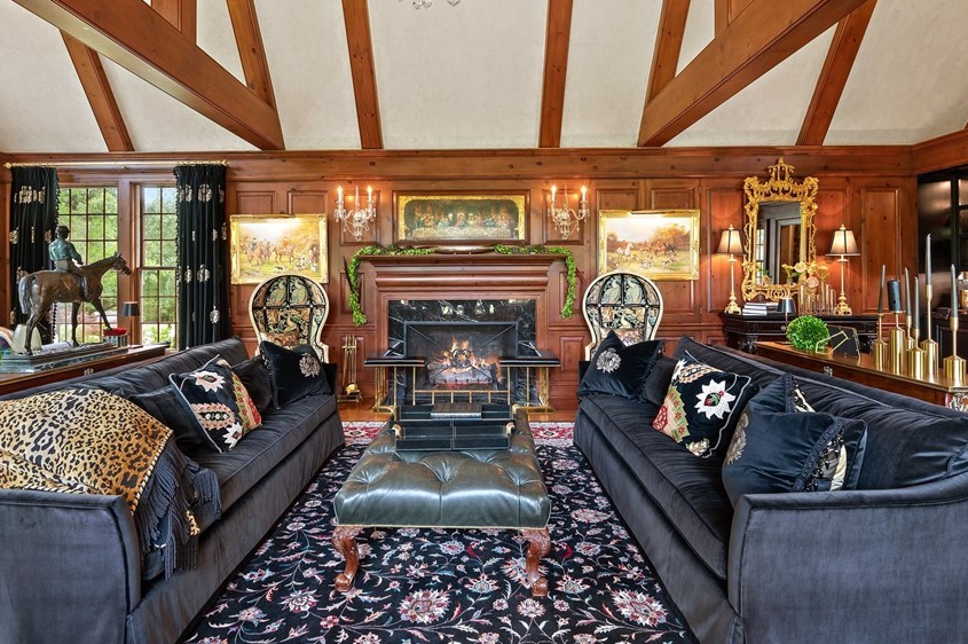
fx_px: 484
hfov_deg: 90.0
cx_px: 469
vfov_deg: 67.1
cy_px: 284
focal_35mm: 18
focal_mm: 14
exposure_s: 1.6
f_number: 8
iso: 400
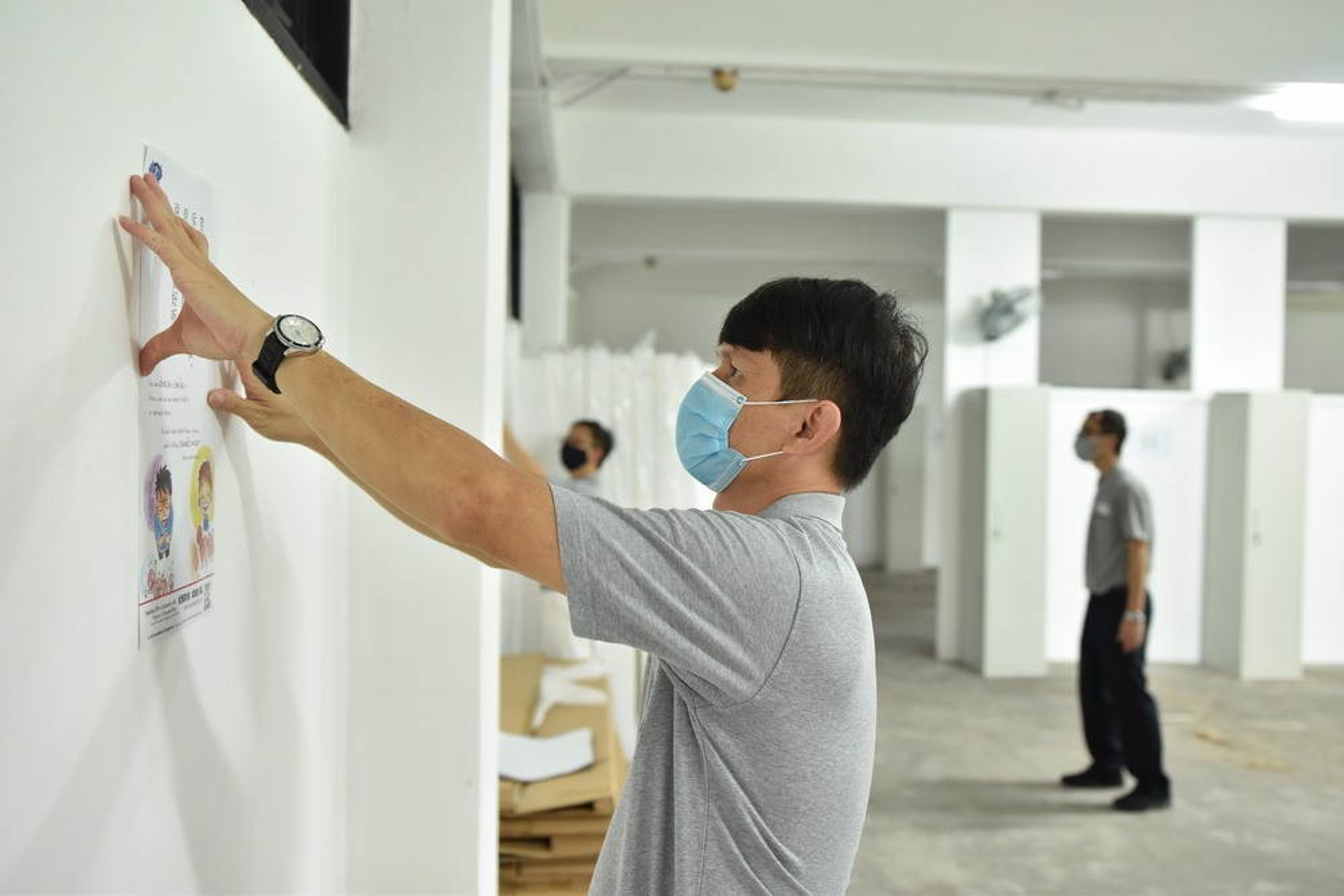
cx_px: 672
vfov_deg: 38.4
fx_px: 1288
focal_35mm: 34
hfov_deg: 55.1
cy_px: 448
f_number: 1.8
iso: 800
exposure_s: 1/80
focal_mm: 23
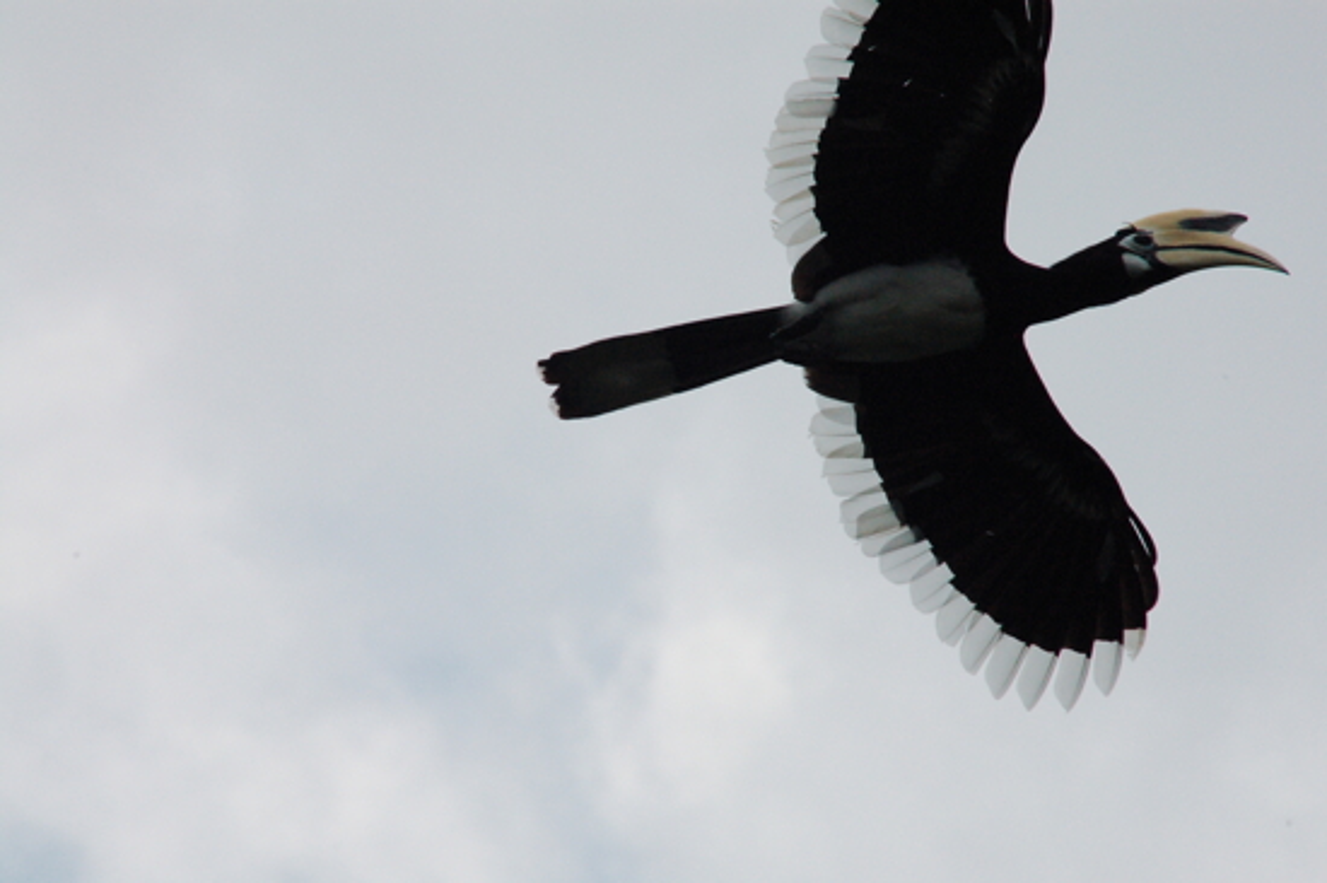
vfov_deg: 3.7
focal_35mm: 375
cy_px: 442
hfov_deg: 5.5
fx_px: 13814
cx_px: 664
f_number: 18
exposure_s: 1/1000
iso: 1600
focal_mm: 250
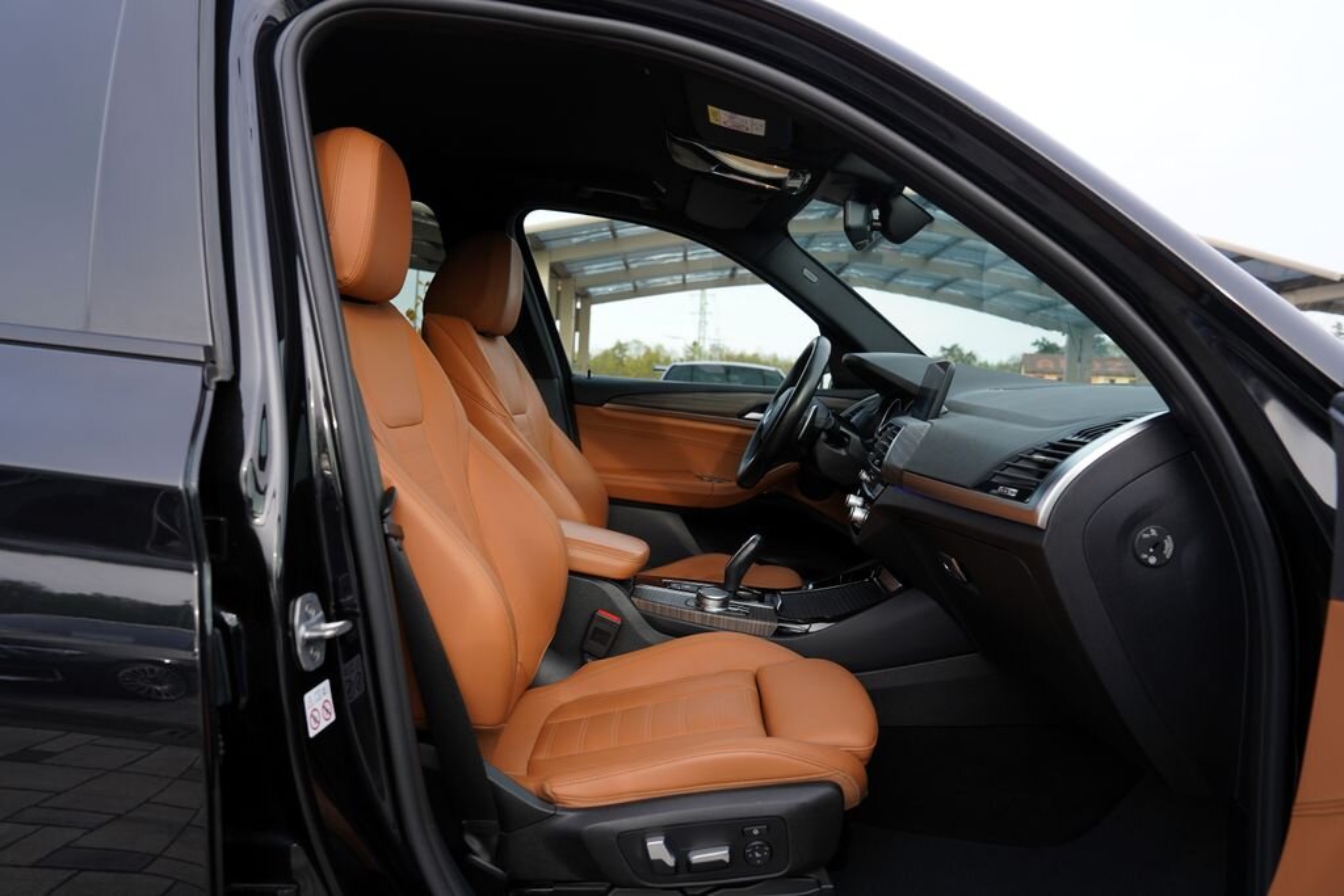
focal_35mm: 24
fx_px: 896
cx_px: 672
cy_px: 448
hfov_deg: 73.7
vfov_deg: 53.1
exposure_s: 1/100
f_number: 5
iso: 100
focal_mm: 24
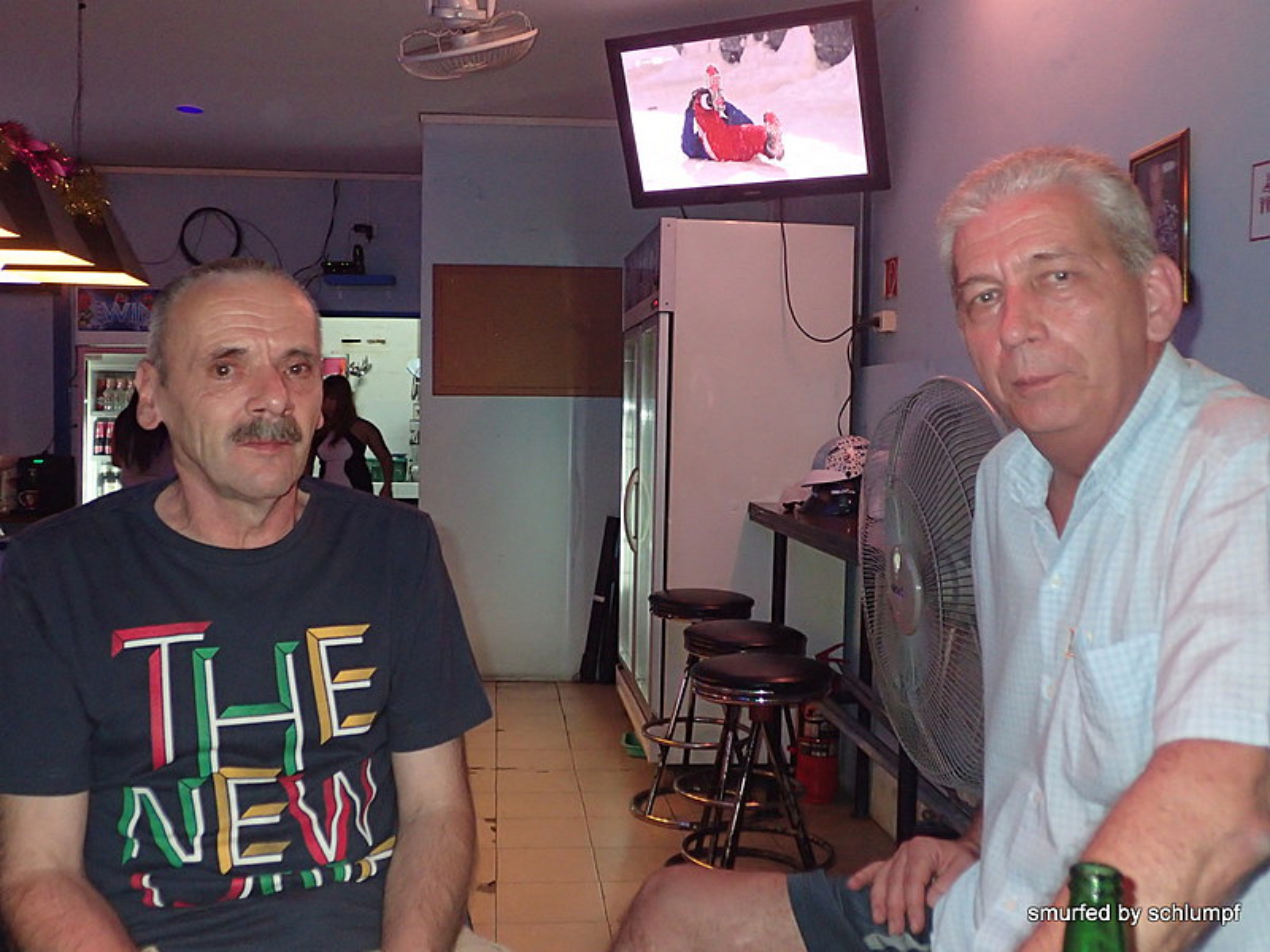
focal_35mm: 35
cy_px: 476
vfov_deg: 40.7
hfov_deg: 52.6
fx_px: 1284
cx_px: 635
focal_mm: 6.42
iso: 640
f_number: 2.6
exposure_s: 1/30
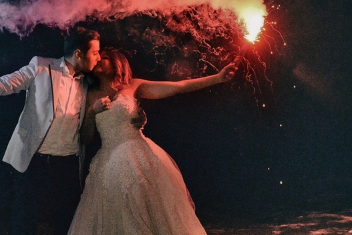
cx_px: 71
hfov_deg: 24.1
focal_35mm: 83
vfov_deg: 16.5
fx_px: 812
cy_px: 126
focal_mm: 38
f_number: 10
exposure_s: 1/400
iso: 5000
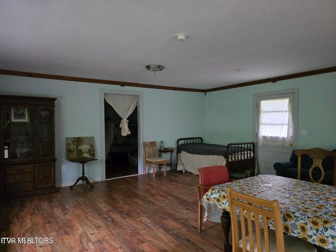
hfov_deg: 73.9
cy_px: 126
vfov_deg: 58.9
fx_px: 223
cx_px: 168
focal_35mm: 23
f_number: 1.7
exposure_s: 1/40
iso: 1250
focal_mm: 6.3
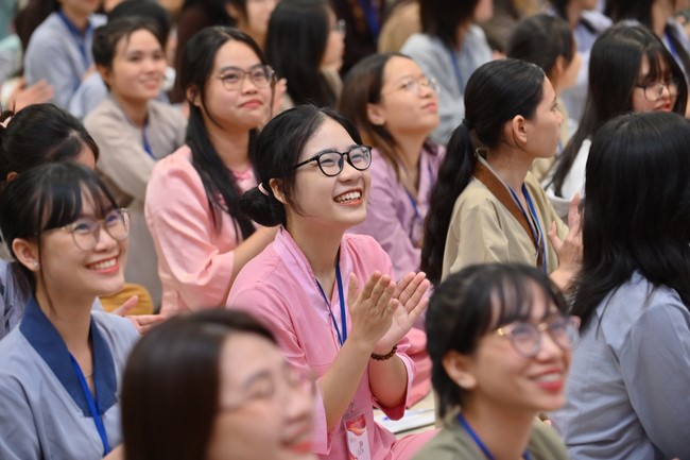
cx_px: 345
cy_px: 230
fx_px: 2223
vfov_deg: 11.8
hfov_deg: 17.6
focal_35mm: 116
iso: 1000
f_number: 3.5
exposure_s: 1/125
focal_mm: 116
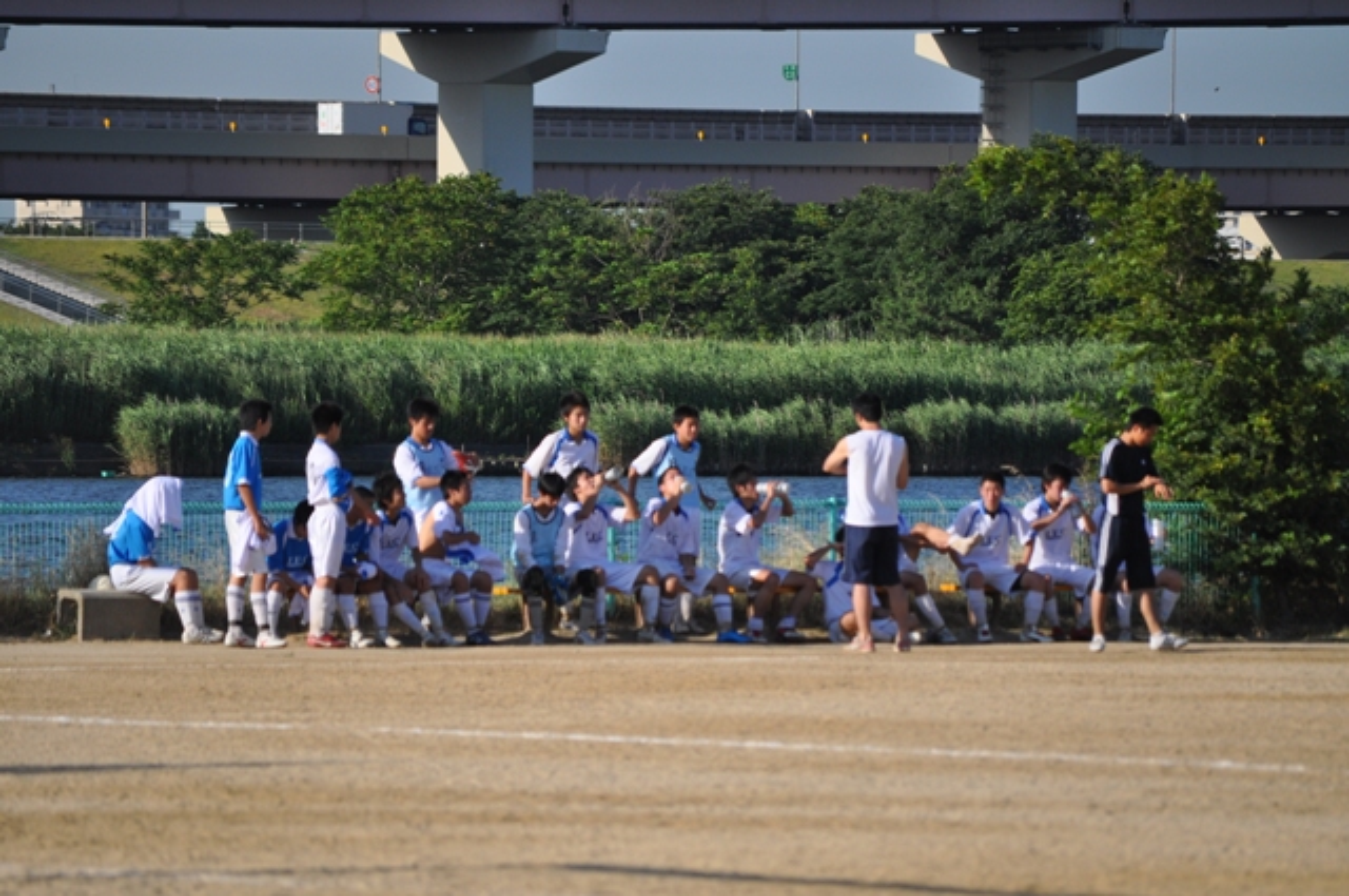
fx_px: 11227
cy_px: 448
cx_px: 674
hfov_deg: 6.9
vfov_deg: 4.6
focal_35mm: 300
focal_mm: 200
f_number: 6.3
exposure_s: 1/1600
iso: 400
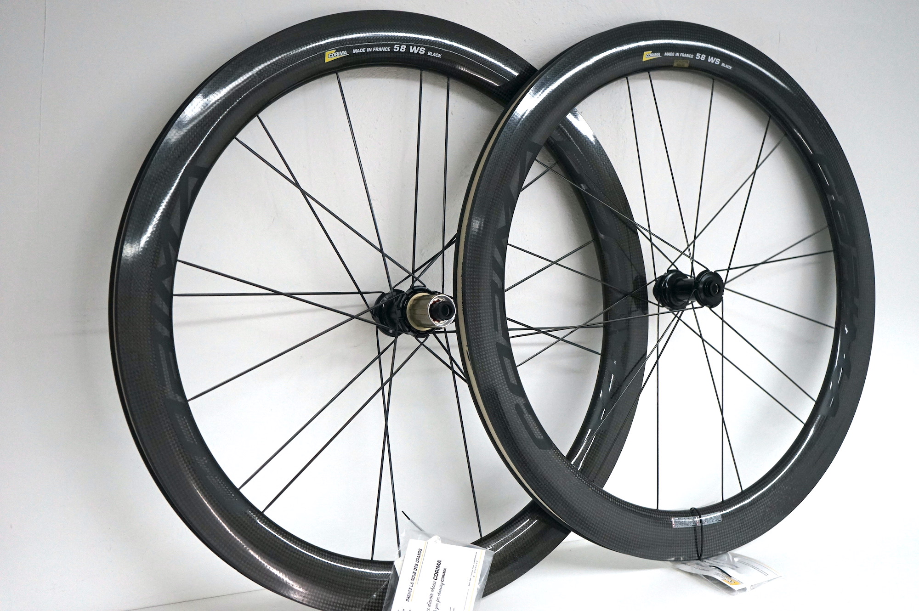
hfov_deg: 43.6
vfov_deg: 29.8
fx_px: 1148
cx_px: 460
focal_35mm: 45
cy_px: 306
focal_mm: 45
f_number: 4.5
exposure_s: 1/160
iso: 2500
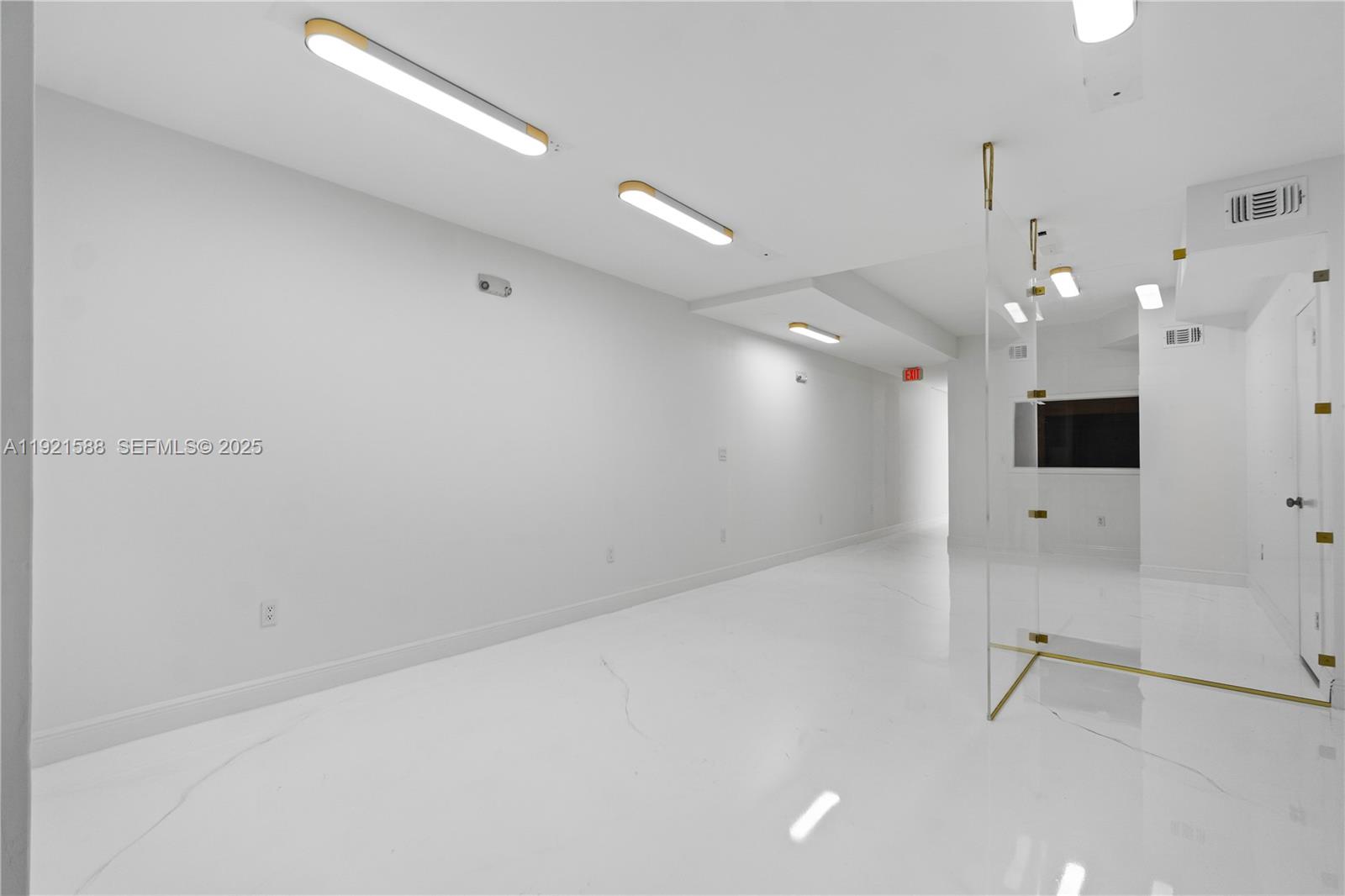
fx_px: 598
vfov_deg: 73.7
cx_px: 672
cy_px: 448
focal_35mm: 16
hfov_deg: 96.7
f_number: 4
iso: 400
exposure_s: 1/20
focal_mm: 16
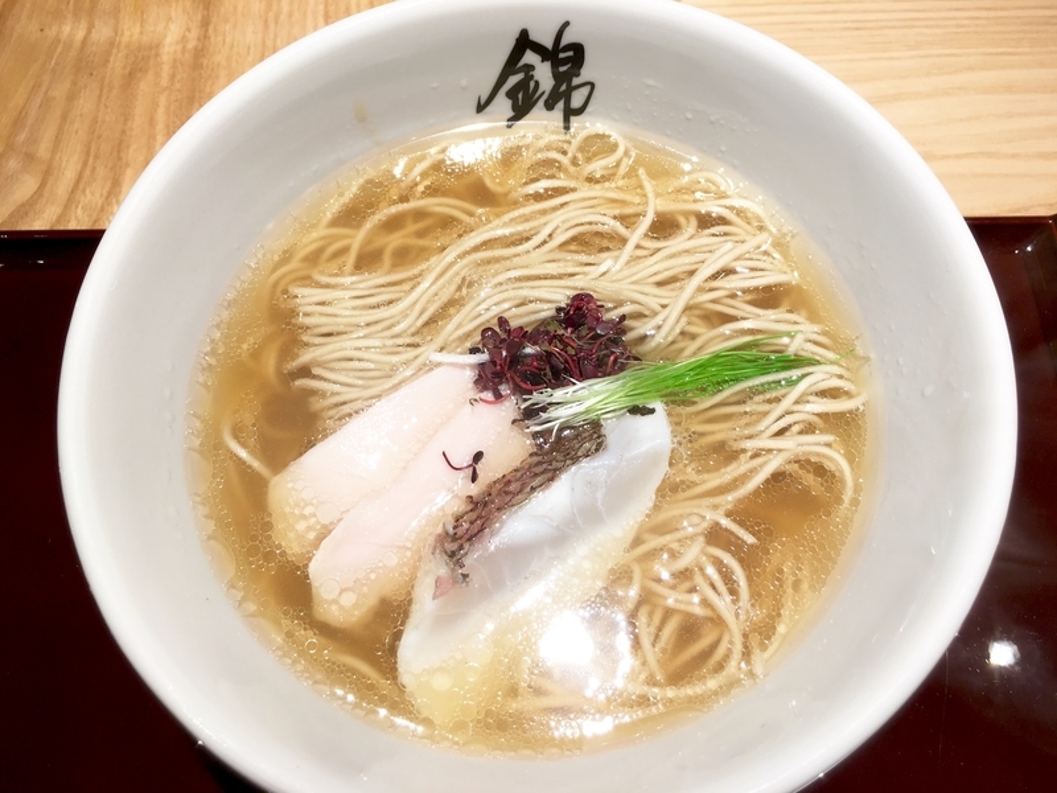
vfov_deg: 48.2
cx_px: 528
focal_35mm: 29
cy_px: 396
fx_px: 886
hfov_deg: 61.7
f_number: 2.2
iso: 25
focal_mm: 4.15
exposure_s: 1/60
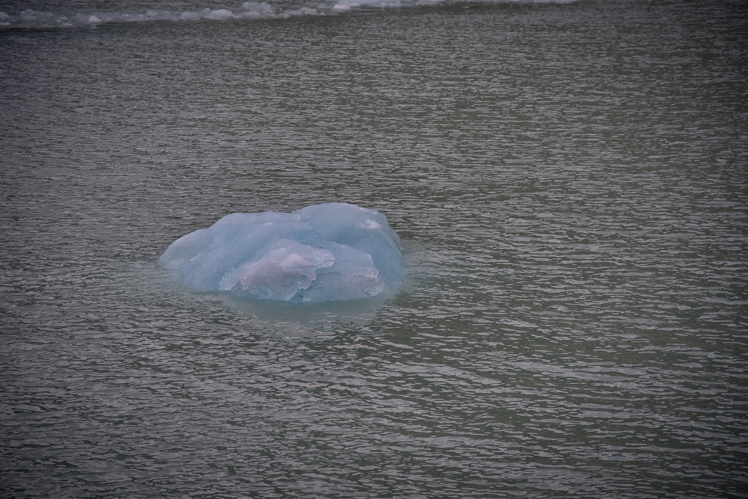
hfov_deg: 17.1
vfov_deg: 11.4
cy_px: 250
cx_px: 374
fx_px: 2494
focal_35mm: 120
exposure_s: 1/250
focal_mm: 120
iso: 100
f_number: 4.5
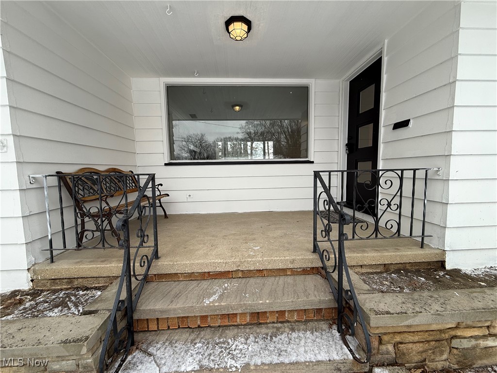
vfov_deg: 85.7
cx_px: 248
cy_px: 186
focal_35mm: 14
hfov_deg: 102.1
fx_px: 201
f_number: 2.2
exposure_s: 1/398
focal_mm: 2.22
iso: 50
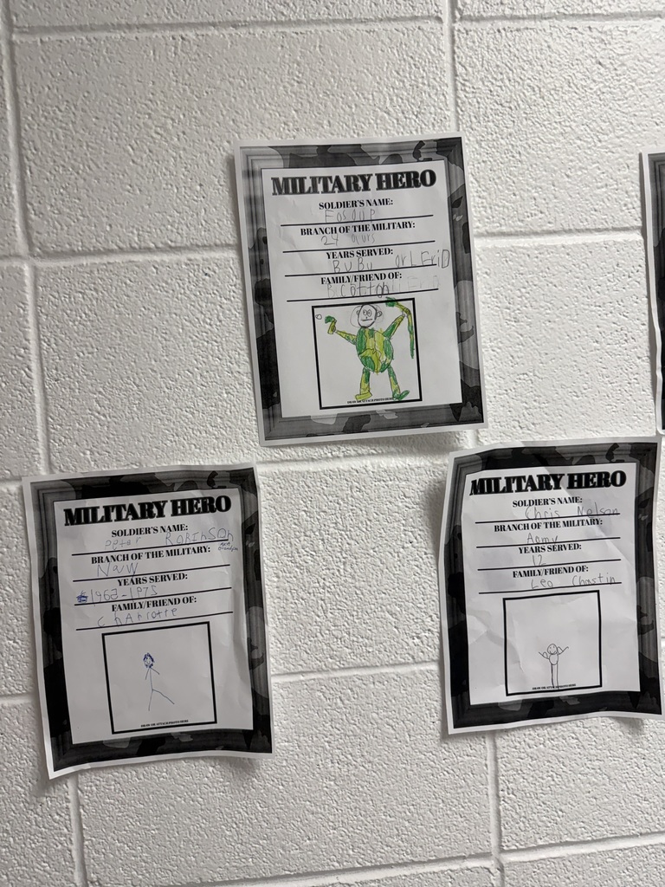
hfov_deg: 56.8
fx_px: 615
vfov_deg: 71.6
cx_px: 332
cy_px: 444
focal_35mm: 24
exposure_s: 1/120
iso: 160
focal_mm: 6.76
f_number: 1.78
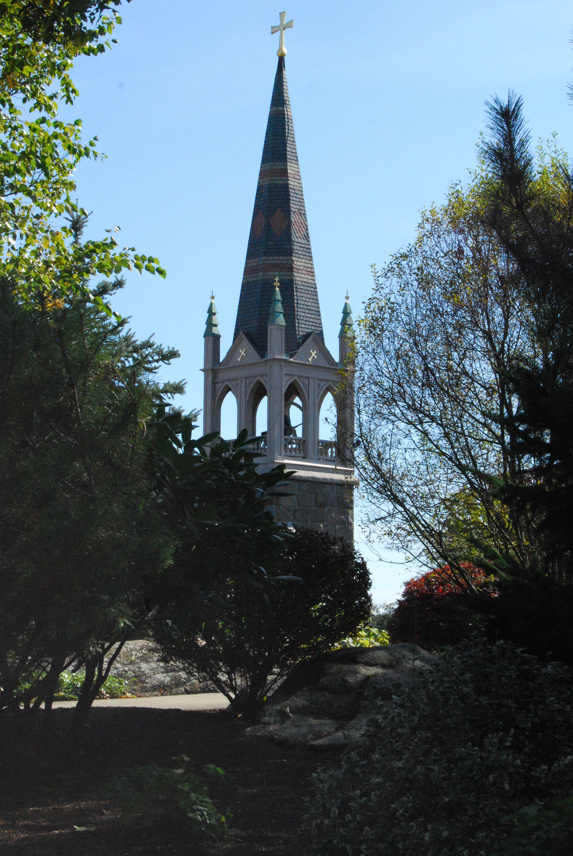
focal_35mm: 78
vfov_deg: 26.1
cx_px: 311
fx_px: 1847
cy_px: 370
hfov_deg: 17.6
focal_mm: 45
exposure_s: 1/800
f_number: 14
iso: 1600
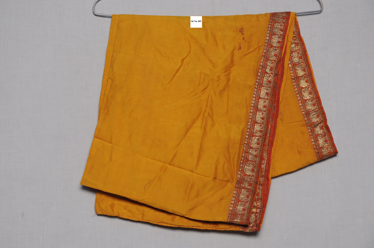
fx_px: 1323
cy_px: 124
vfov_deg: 10.7
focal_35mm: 128
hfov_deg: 16.1
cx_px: 187
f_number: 11
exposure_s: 1/8
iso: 400
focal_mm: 85
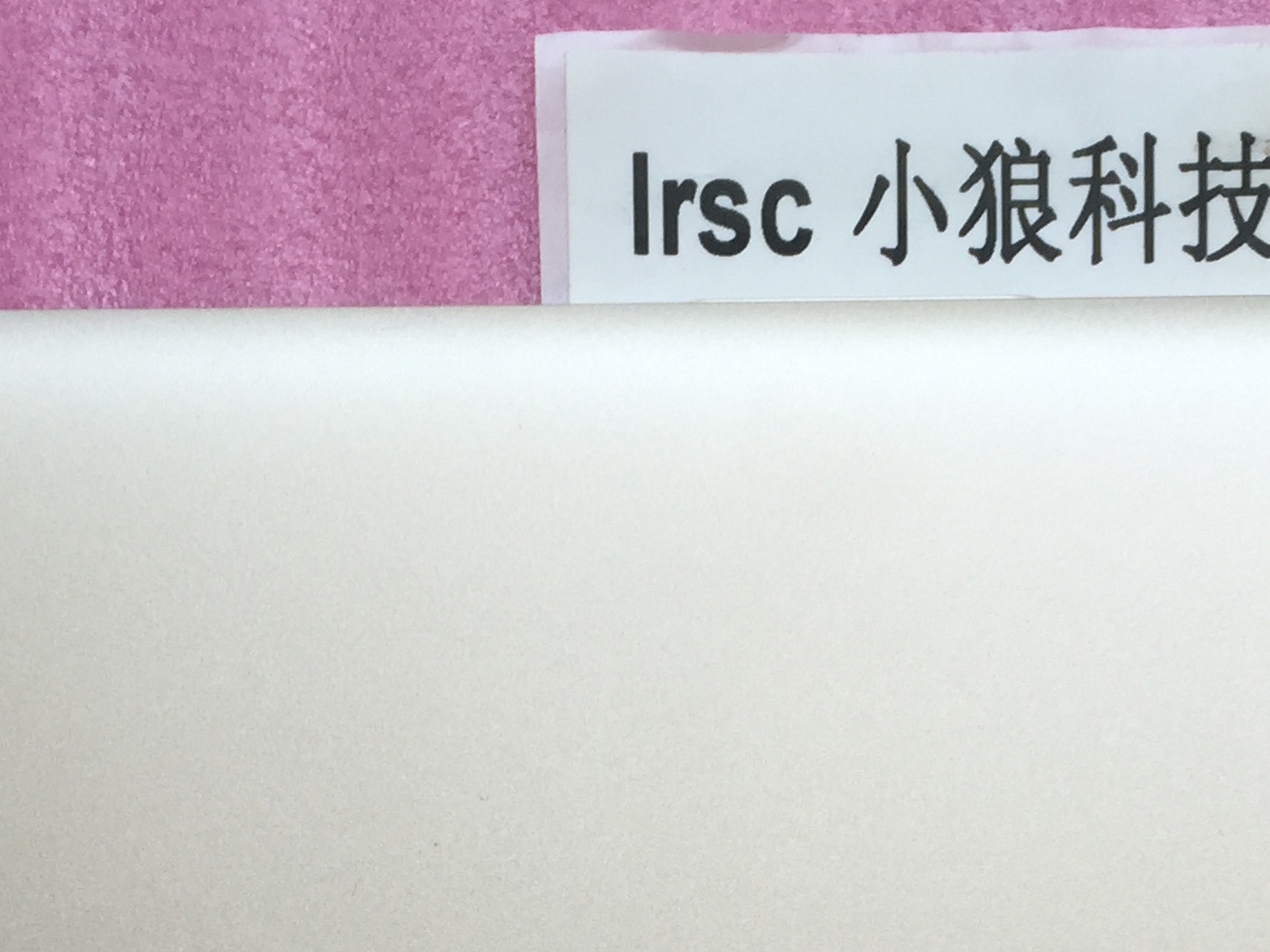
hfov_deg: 23.4
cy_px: 1275
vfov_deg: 16.7
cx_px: 882
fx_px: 3045
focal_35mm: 83
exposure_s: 1/165
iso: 32
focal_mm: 4.15
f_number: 2.2
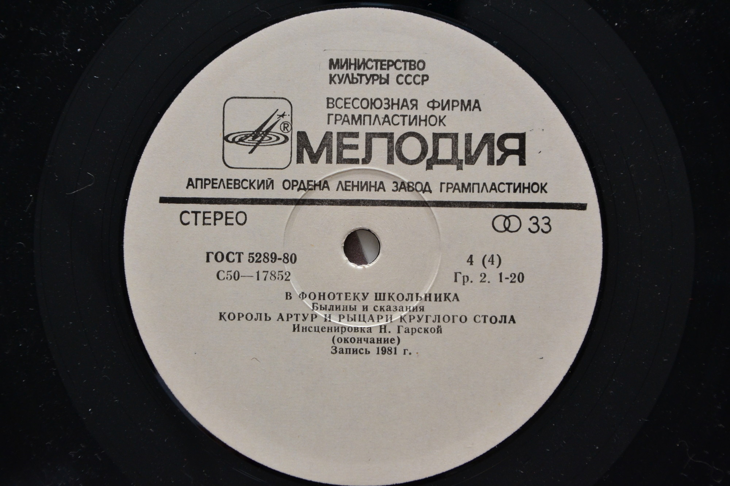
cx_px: 365
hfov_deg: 21.9
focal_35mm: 93
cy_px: 243
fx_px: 1886
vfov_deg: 14.7
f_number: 7.1
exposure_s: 1/200
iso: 800
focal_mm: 62
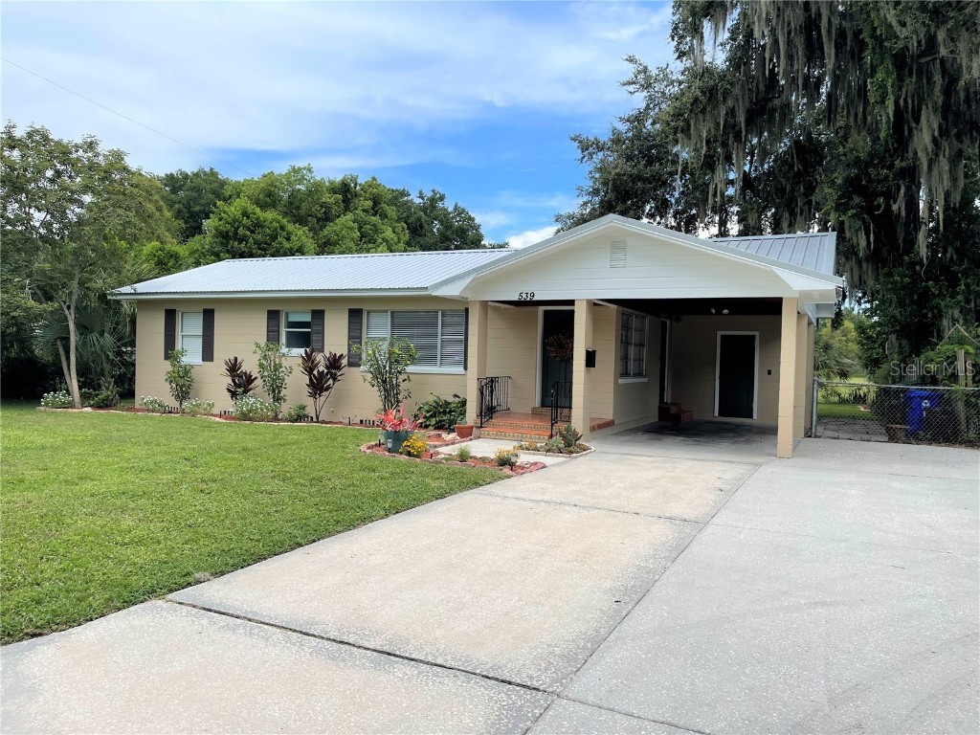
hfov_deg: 67.3
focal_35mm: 26
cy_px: 368
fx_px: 736
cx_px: 490
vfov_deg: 53.1
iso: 32
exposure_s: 1/3922
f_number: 1.6
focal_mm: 5.1
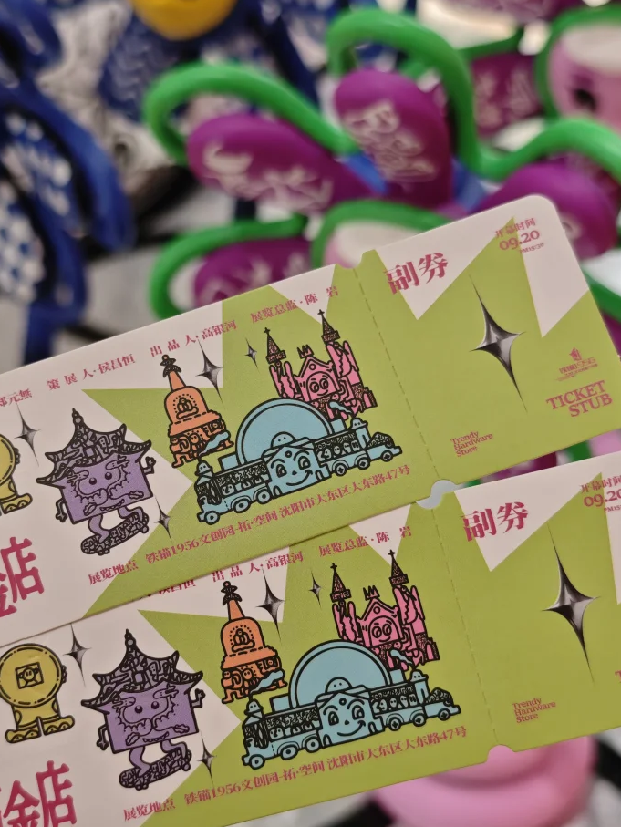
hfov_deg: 20.1
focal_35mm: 73
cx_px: 232
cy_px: 481
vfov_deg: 26.6
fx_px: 1745
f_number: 1.63
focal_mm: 8.72
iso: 200
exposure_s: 1/50
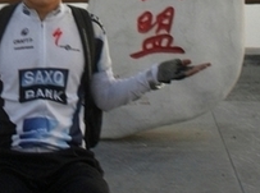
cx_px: 37
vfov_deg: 9.7
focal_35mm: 152
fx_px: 1138
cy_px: 11
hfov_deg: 12.9
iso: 200
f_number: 5
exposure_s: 1/30
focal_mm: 13.6
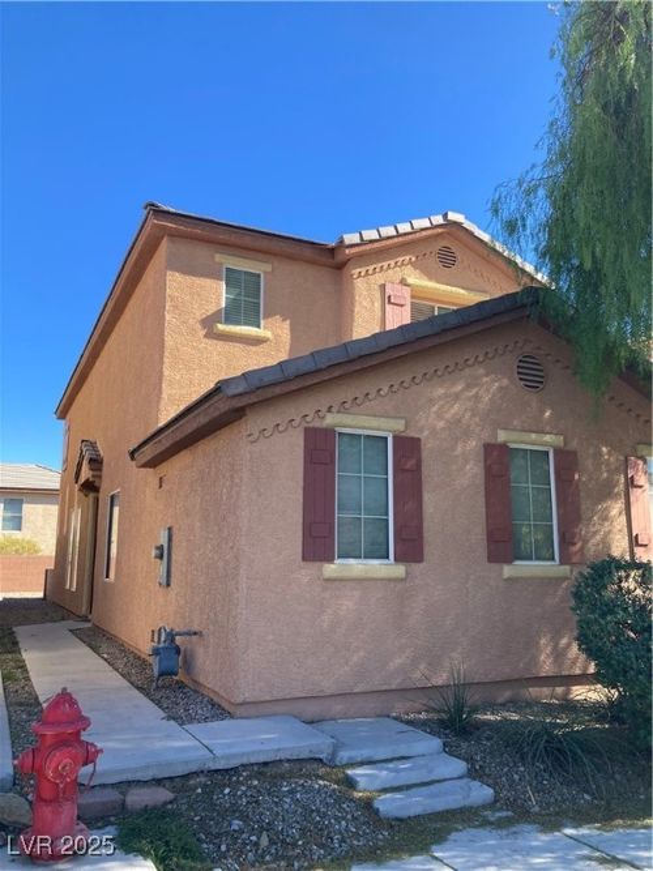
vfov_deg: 63.5
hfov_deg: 49.7
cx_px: 326
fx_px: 704
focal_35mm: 28
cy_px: 436
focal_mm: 3.99
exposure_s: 1/665
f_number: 1.8
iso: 20
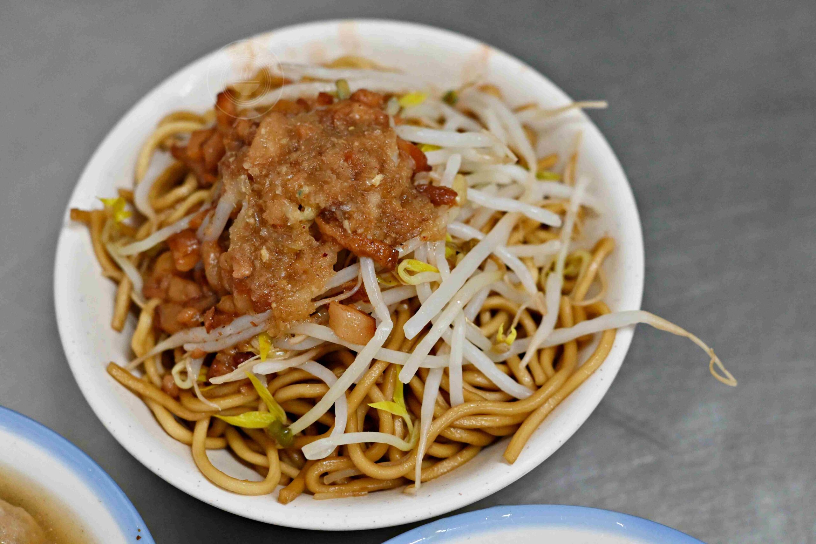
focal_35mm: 75
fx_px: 1700
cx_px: 408
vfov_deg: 18.2
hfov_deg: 27.0
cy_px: 272
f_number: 3.2
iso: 2000
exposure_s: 1/200
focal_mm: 50
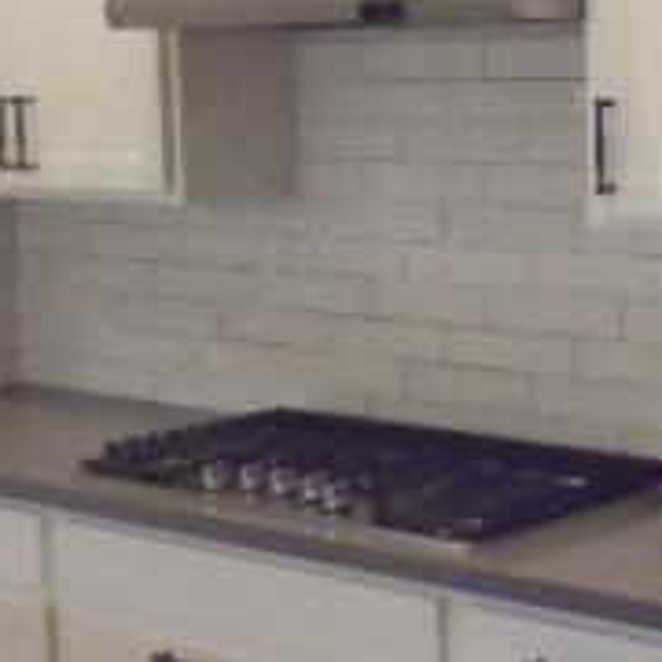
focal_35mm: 88
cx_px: 570
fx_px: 1904
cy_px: 313
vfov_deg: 19.7
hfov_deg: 19.4
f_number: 3.9
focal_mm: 5
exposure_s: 1/80
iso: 800
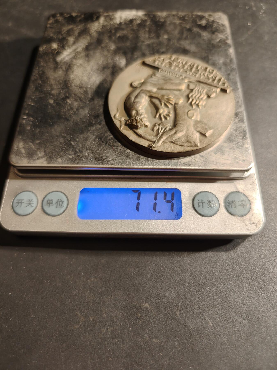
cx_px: 138
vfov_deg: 73.9
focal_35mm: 23
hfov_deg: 58.9
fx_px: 245
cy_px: 185
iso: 250
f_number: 1.6
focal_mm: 6.06
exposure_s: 1/200
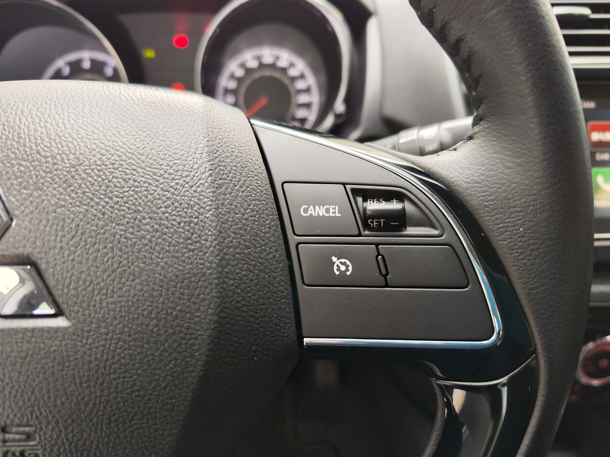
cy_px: 228
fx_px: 405
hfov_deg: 73.9
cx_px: 305
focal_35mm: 23
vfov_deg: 58.9
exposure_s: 1/100
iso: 344
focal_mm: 7.01
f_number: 1.69
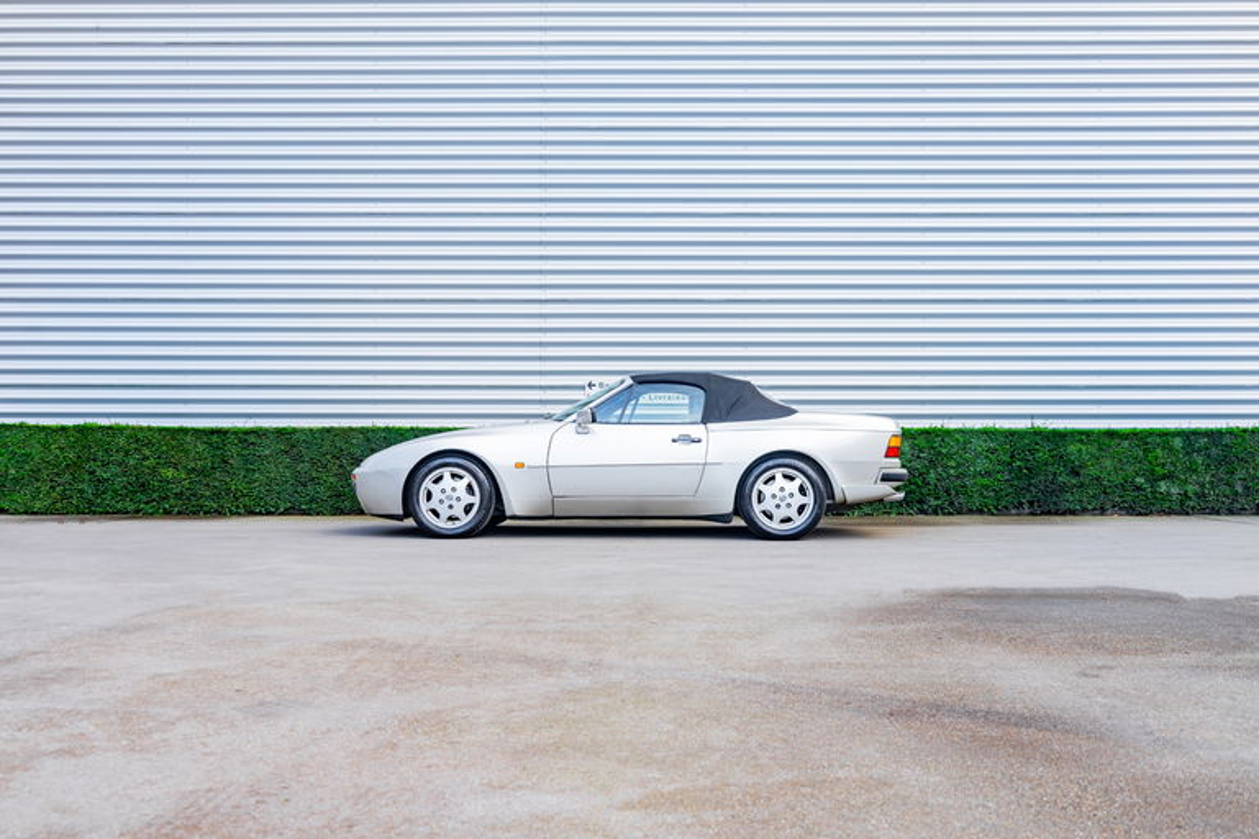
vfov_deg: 36.9
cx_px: 630
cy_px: 420
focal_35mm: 36
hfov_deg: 53.1
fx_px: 1259
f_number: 4.5
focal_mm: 36
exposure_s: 1/15
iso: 50
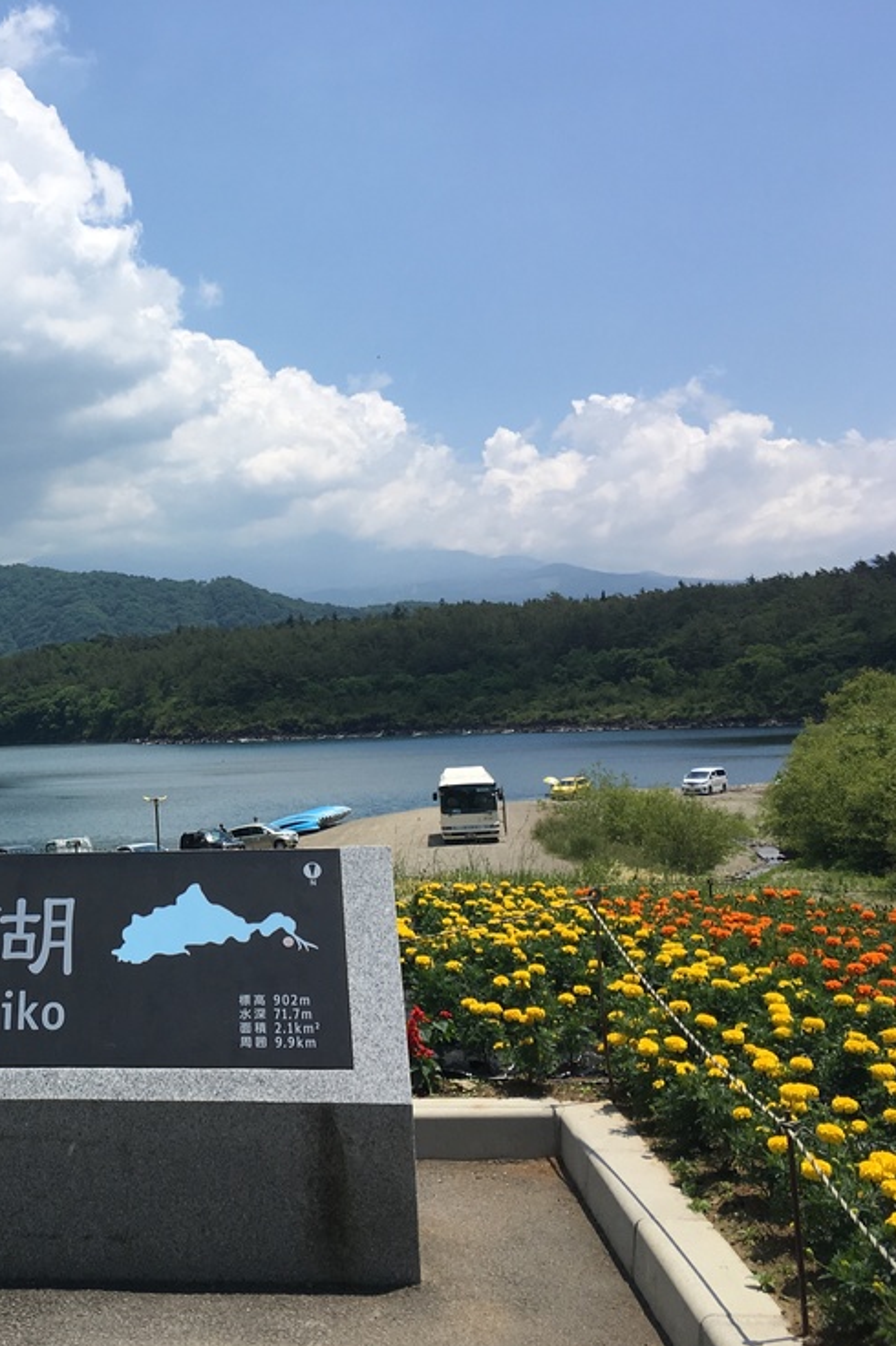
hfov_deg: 30.4
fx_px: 1532
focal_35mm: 41
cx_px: 4
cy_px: 684
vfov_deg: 47.4
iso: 25
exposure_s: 1/2262
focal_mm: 4.15
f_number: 2.2
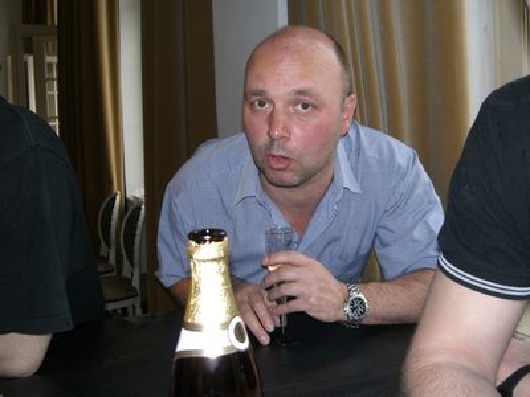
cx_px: 265
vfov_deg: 37.7
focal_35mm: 38
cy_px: 198
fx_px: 582
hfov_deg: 49.0
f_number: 2.8
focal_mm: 7.9
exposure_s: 1/60
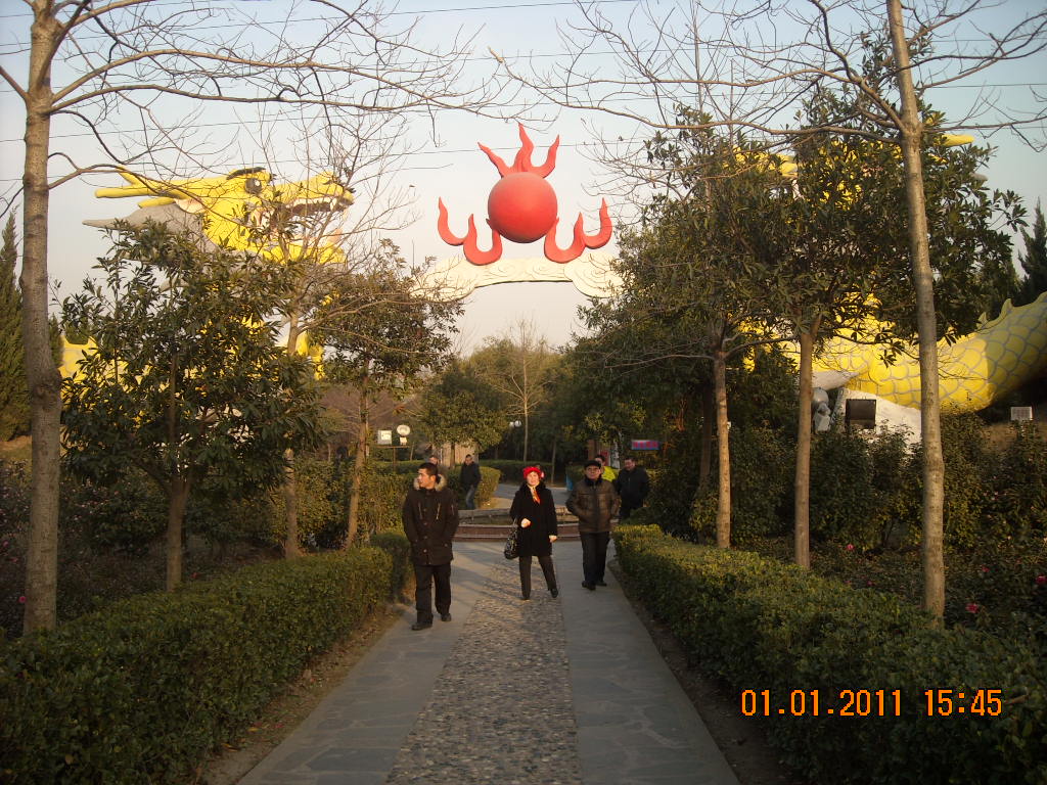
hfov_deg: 52.6
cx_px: 524
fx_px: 1059
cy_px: 392
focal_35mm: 35
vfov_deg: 40.7
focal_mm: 5.7
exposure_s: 1/369
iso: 64
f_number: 2.8
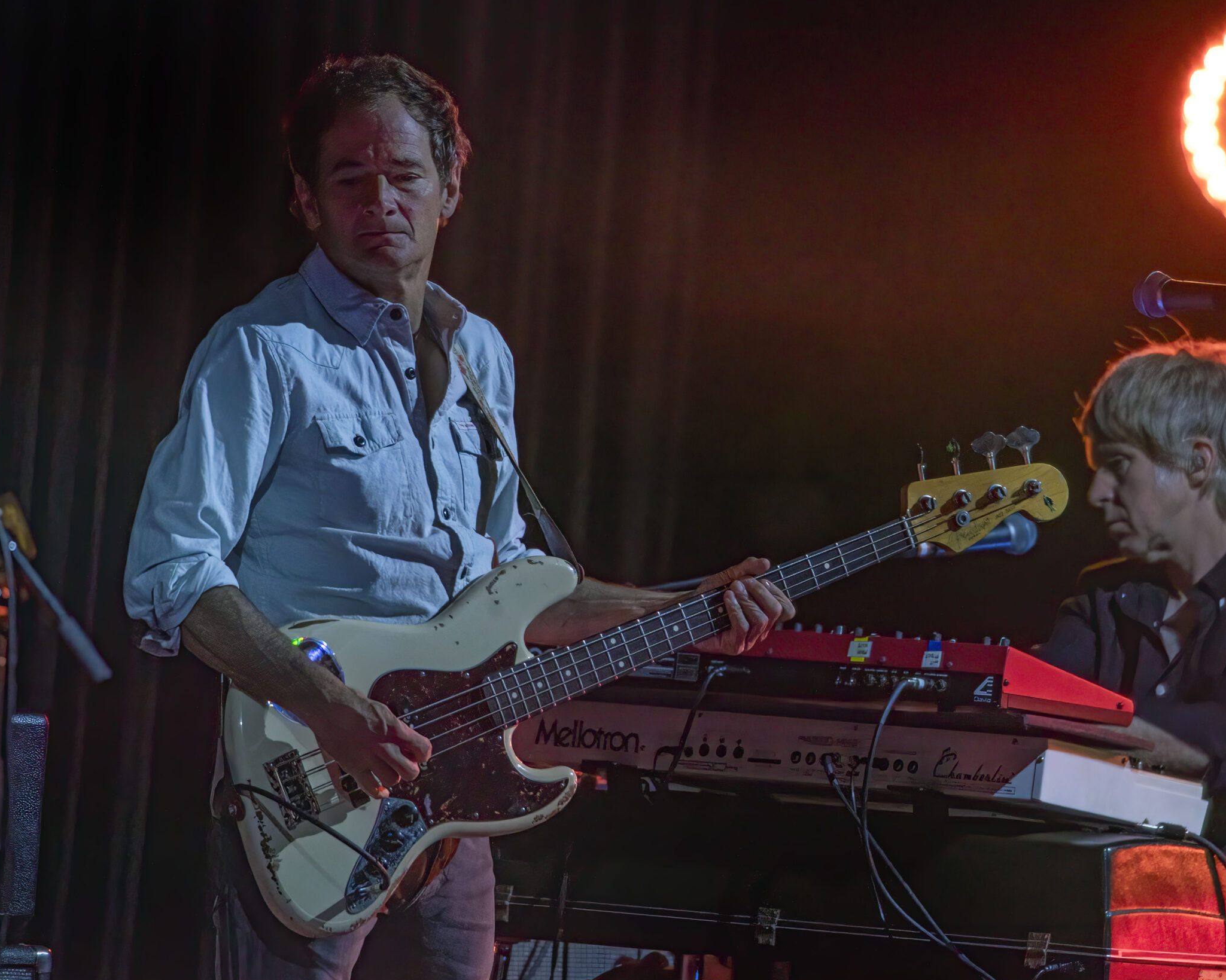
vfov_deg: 2.2
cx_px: 663
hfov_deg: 2.8
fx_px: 25507
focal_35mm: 703
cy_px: 479
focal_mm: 600
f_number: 6.3
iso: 3200
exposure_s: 1/400
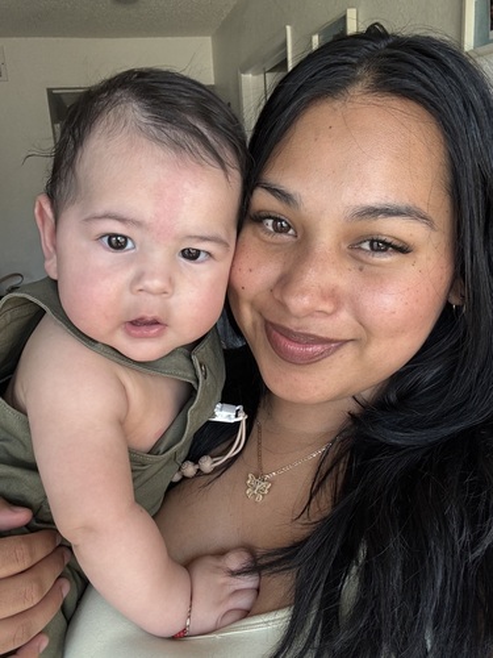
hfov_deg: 46.8
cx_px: 246
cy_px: 329
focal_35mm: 30
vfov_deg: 60.0
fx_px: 570
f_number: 1.9
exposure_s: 1/120
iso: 80
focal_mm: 2.69
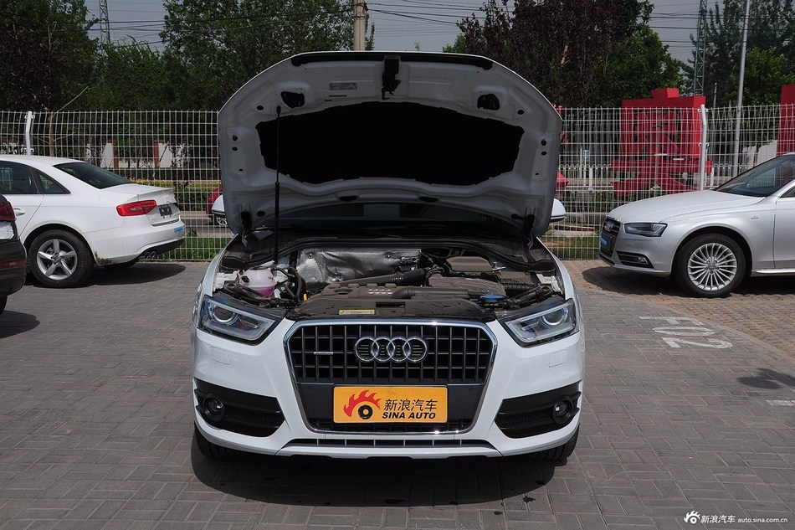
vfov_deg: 34.2
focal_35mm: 39
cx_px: 398
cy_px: 265
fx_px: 861
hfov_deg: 49.6
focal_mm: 26
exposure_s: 1/800
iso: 320
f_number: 7.1
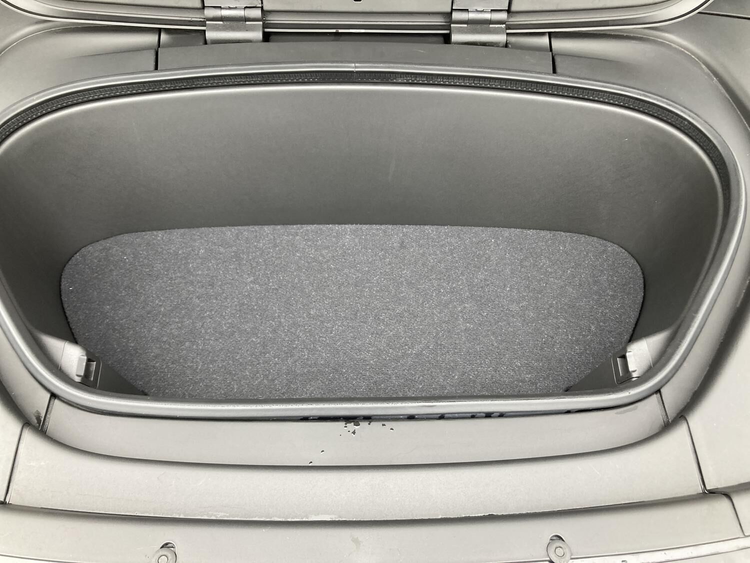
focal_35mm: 28
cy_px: 282
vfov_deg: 49.7
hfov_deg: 63.4
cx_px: 375
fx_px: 607
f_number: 1.8
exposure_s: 1/87
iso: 80
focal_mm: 3.99
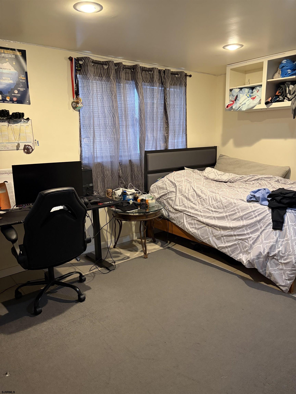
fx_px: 296
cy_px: 197
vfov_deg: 67.3
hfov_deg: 53.1
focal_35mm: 26
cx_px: 148
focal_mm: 5.96
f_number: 1.6
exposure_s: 1/60
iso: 500
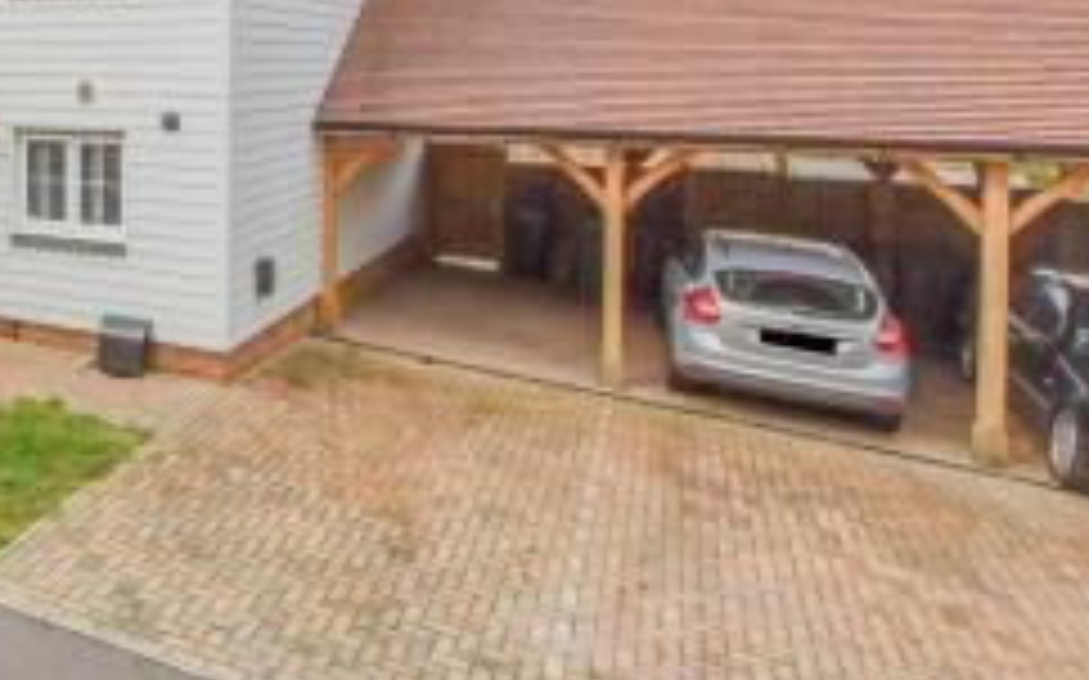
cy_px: 119
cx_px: 61
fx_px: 890
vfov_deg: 39.8
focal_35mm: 30
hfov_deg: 53.0
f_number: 8
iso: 400
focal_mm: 10
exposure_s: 1/800
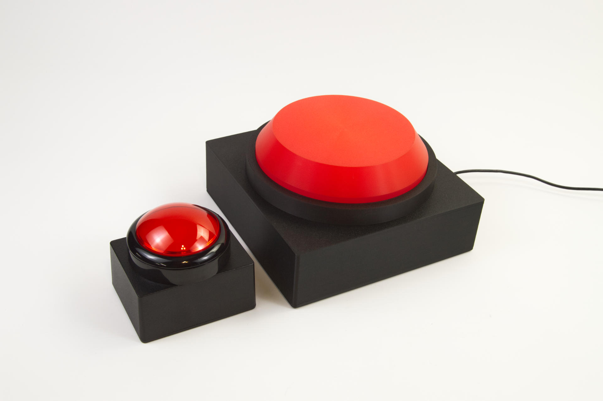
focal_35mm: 42
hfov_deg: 46.4
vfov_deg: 31.8
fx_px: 703
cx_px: 302
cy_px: 200
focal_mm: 28
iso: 200
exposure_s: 1/50
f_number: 10
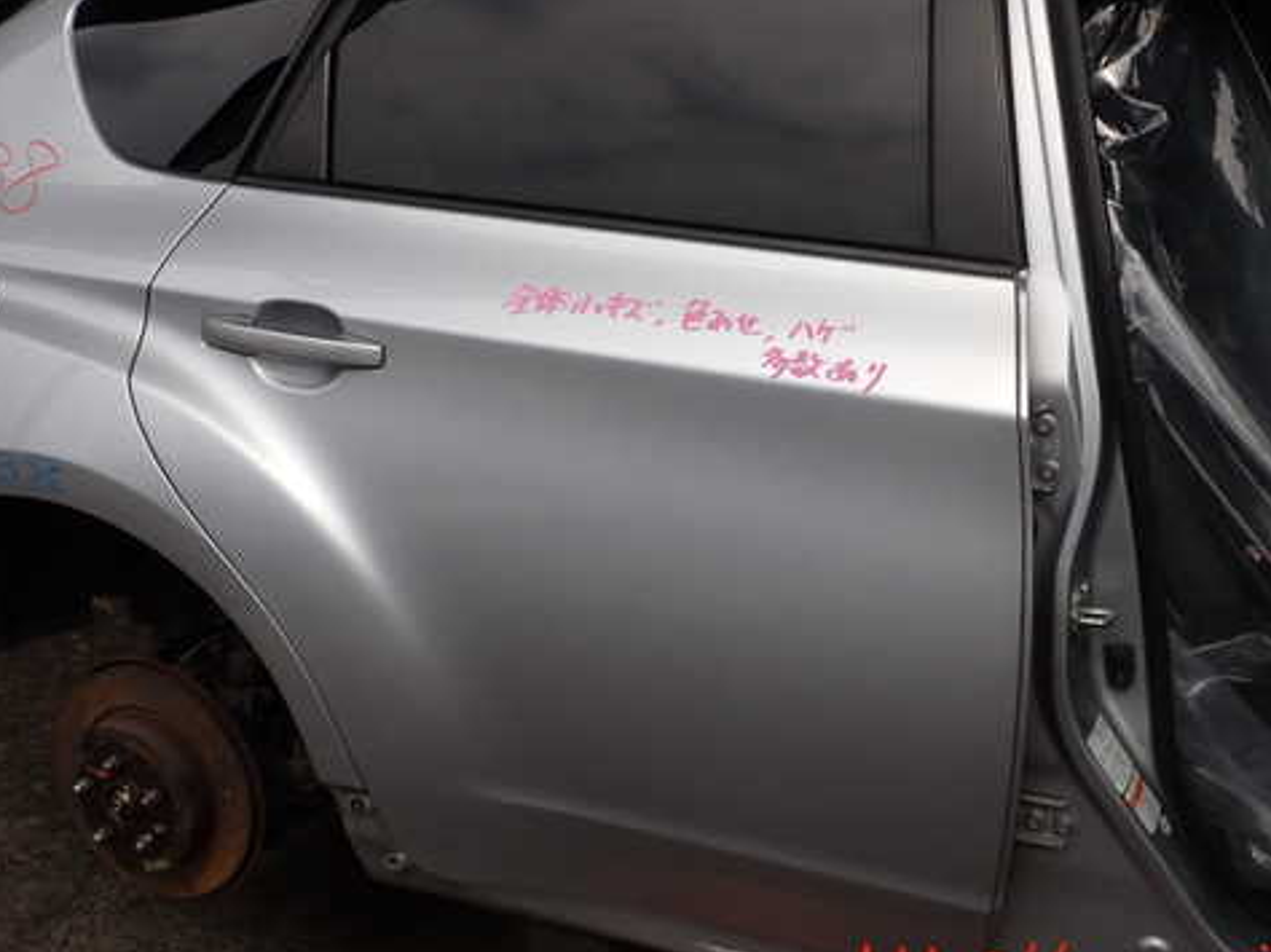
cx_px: 662
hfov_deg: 49.0
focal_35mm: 38
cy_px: 402
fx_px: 1395
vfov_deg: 37.6
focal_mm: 5.4
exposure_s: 1/800
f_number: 3.2
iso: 100
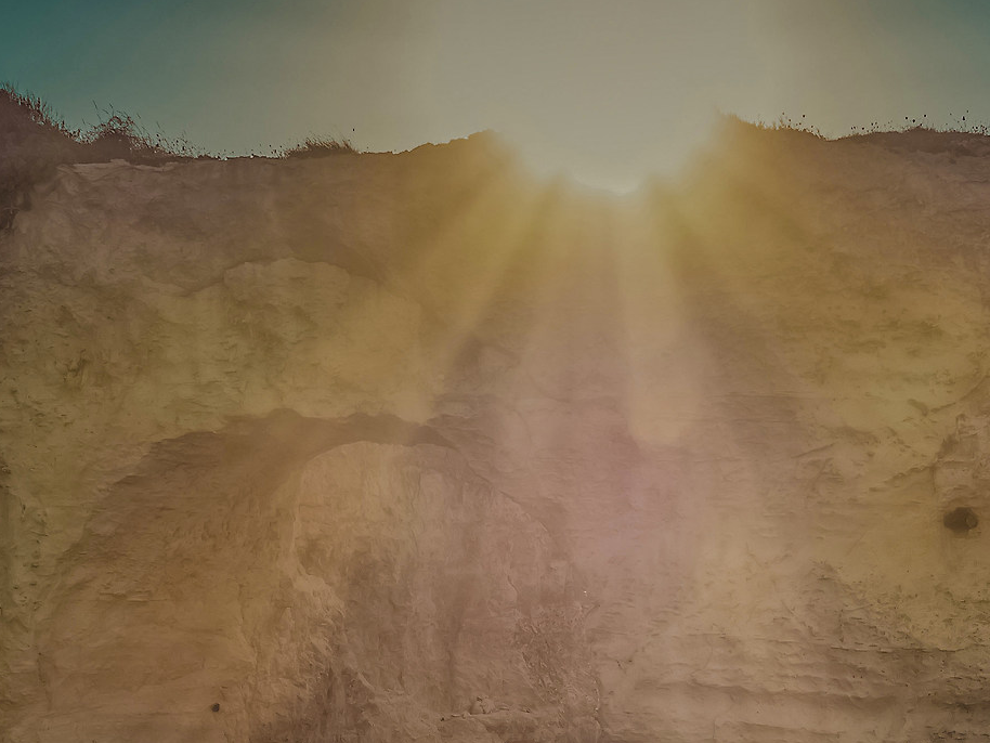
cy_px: 890
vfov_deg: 16.8
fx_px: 2403
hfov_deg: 23.1
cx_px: 730
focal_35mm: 84
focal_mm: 16
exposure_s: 1/250
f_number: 7.1
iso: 200
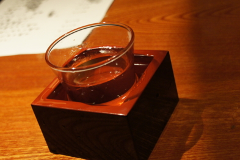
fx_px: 427
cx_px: 100
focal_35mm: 64
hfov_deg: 31.4
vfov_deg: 21.2
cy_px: 81
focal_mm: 28
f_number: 4.5
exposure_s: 1/50
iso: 1600
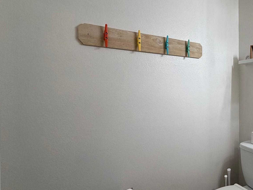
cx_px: 217
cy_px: 92
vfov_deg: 54.9
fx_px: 183
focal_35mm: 25
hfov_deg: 61.1
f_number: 2.2
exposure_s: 1/120
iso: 200
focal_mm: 2.22
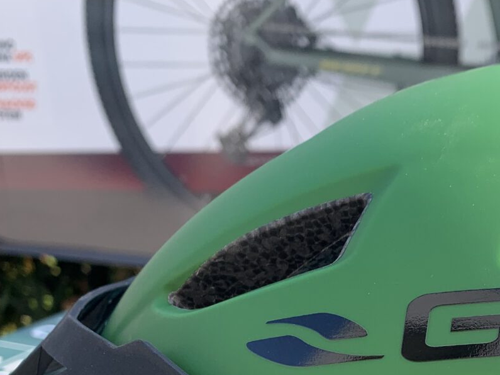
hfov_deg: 27.7
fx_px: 968
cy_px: 455
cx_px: 470
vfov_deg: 20.5
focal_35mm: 67
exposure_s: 1/450
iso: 25
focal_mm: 4.25
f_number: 1.8
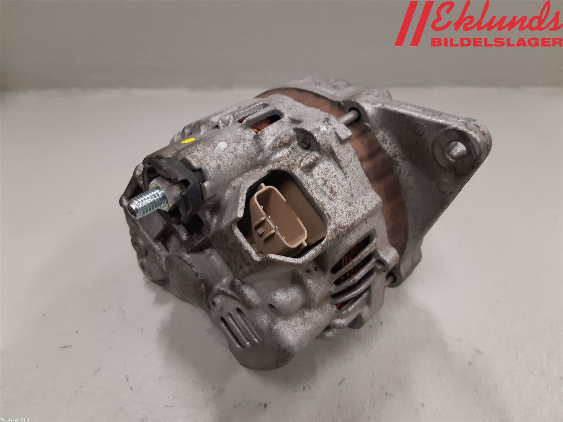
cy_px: 211
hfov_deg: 67.3
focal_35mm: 26
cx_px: 282
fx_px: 423
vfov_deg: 53.1
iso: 125
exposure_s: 1/50
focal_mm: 3.93
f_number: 1.7
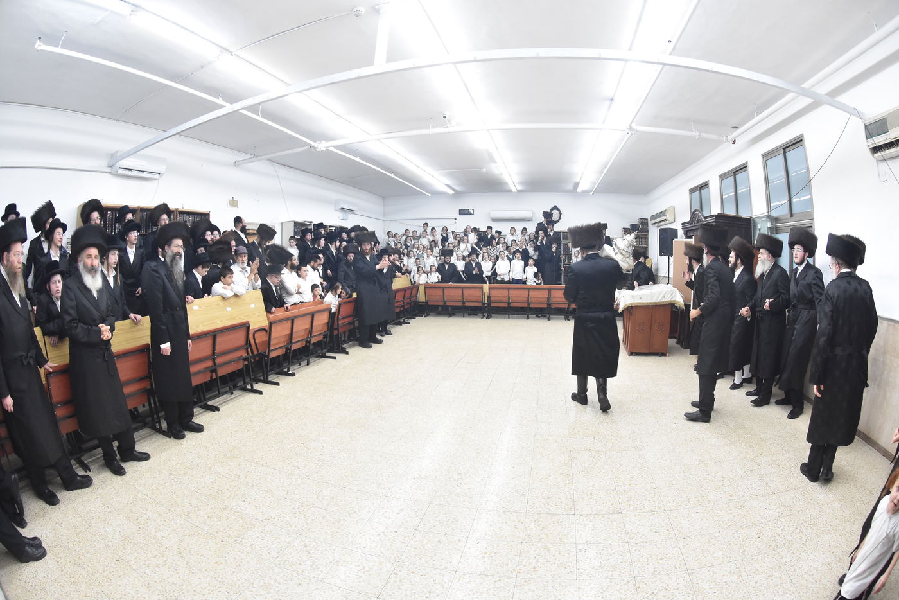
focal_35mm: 16
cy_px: 300
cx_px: 450
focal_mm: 10.5
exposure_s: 1/100
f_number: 6.3
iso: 1600
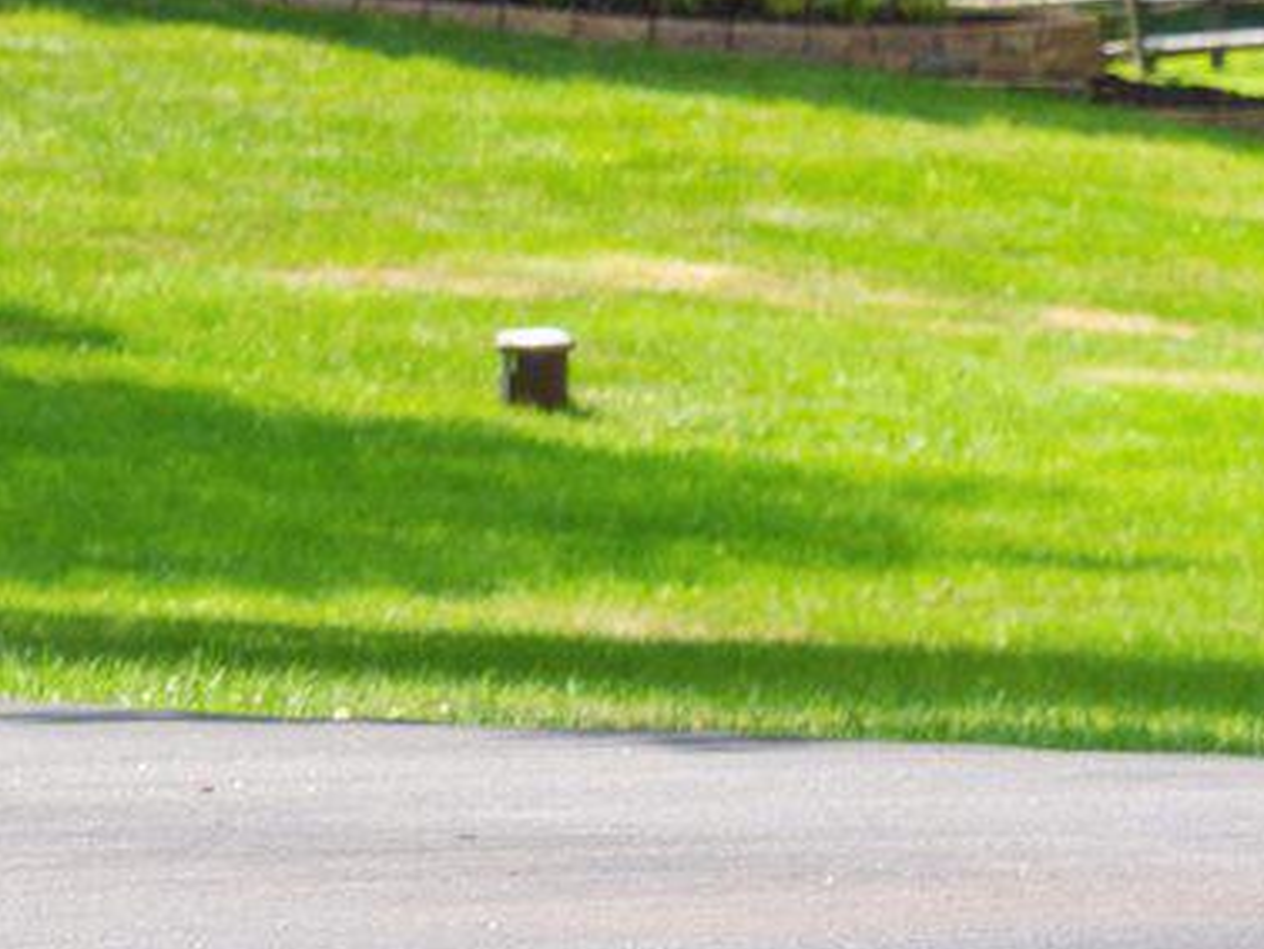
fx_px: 17935
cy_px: -193
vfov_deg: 3.0
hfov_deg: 3.9
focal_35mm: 491
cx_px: -2149
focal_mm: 94
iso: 200
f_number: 13
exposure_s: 1/60
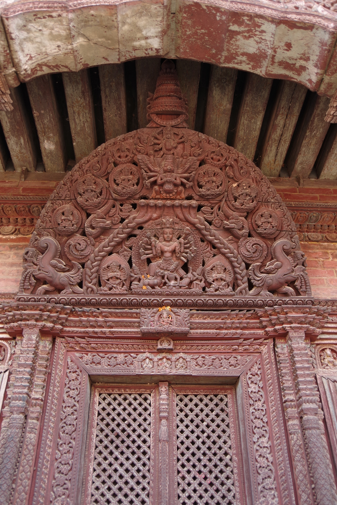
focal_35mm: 32
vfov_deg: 59.5
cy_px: 252
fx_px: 442
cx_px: 168
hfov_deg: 41.7
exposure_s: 1/50
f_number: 4
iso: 200
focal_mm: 21
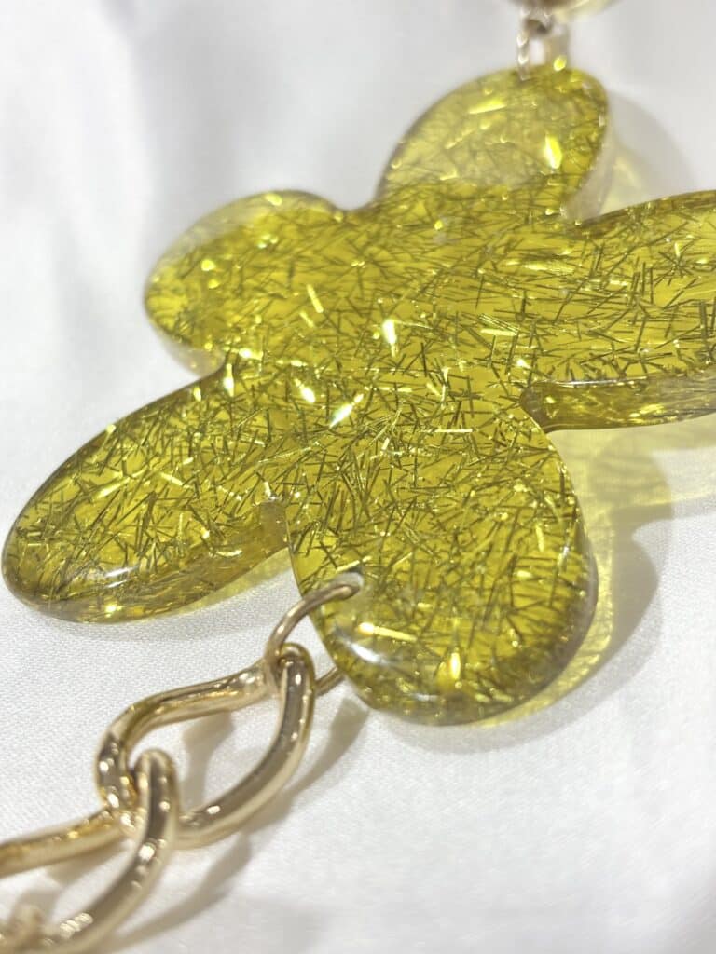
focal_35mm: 52
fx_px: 1434
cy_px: 477
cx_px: 358
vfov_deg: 36.8
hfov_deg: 28.0
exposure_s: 1/155
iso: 32
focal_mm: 5.96
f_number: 1.6
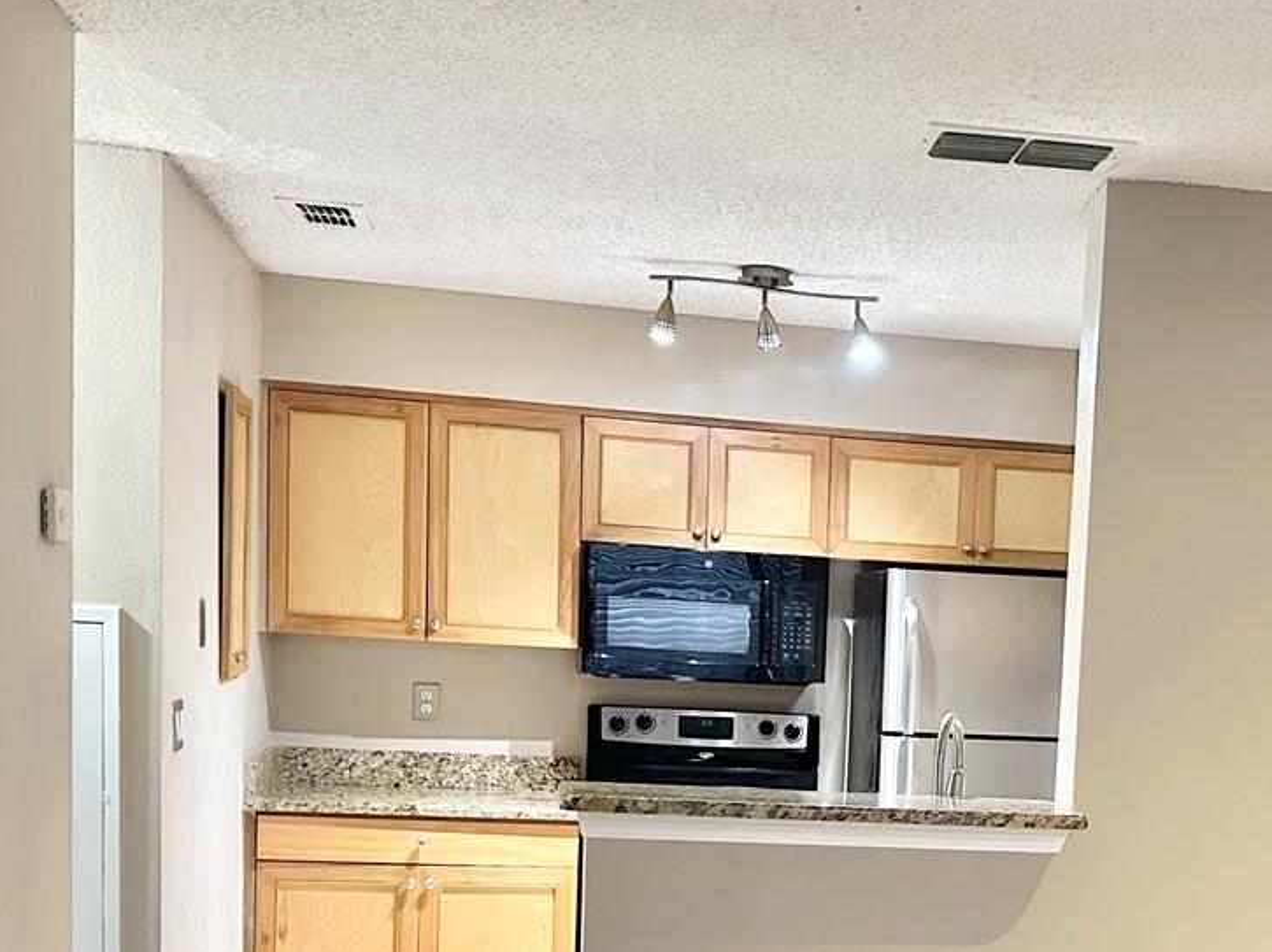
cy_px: 847
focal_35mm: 53
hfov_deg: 35.1
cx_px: 1009
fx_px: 1947
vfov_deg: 26.6
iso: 640
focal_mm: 6.86
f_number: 1.78
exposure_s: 1/60
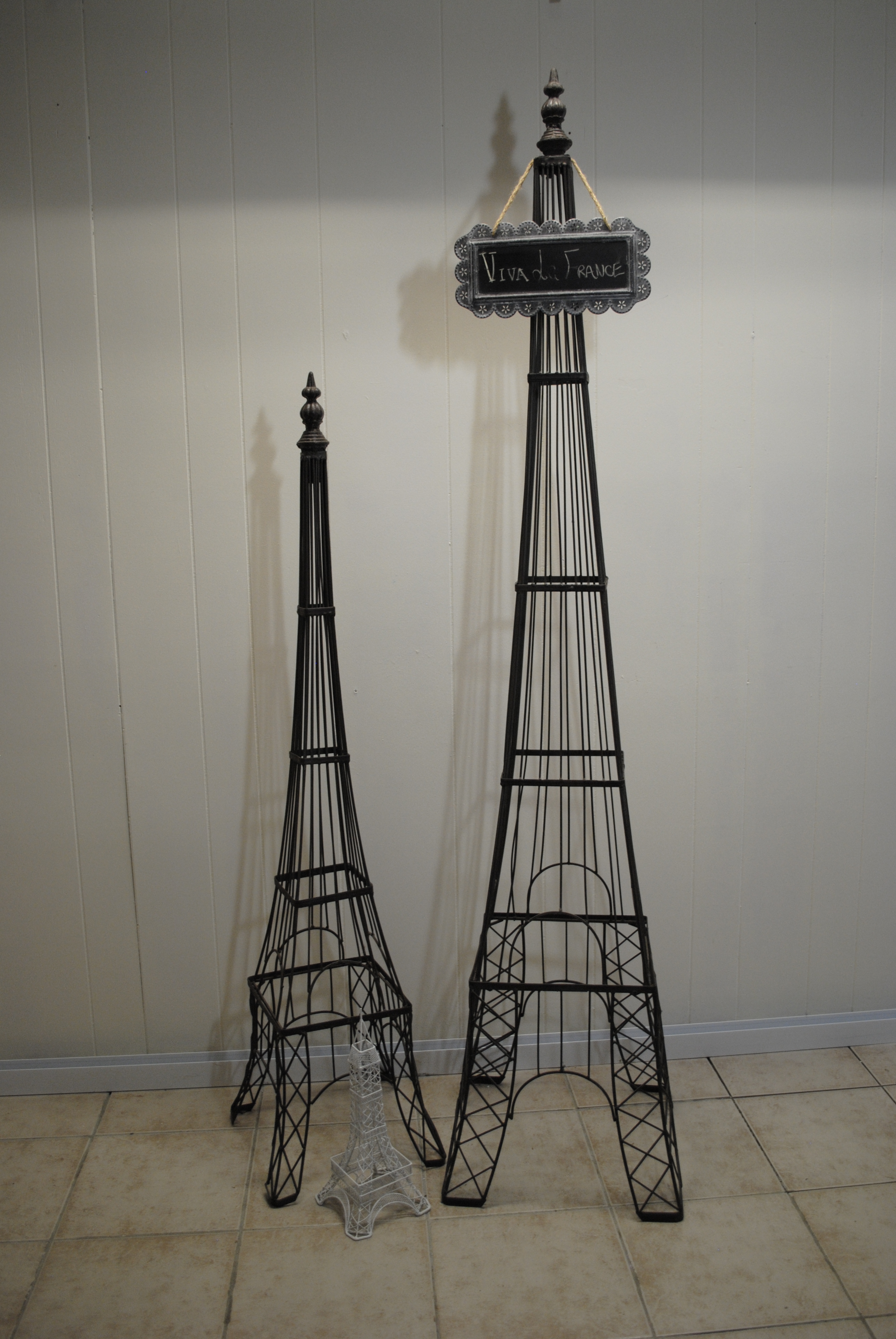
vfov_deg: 61.9
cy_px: 670
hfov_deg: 43.7
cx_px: 448
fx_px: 1117
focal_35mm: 30
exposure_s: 1/50
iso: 400
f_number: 3.8
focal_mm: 20
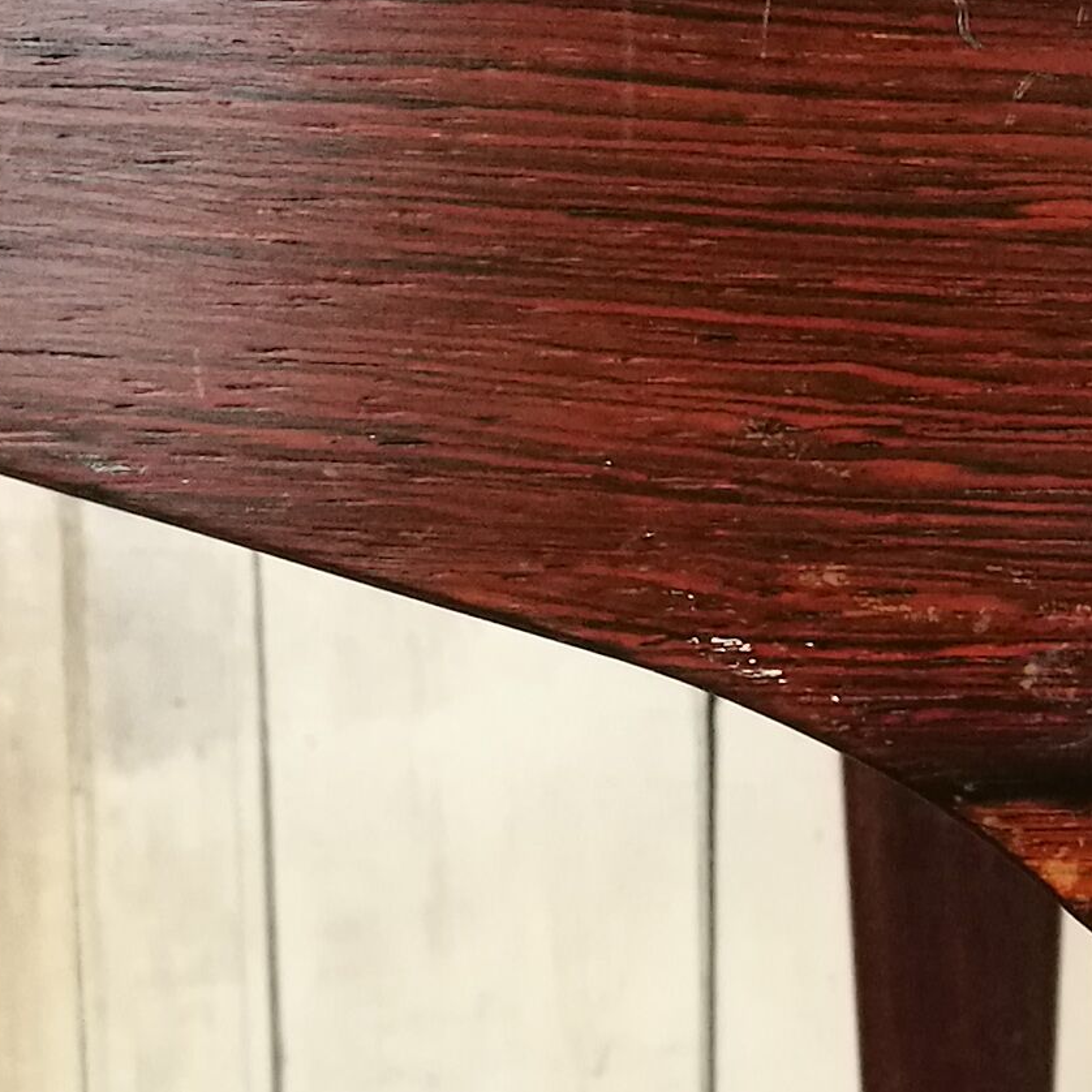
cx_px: 1127
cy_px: 934
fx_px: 3319
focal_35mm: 93
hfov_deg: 18.1
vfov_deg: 18.4
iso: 320
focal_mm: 4.5
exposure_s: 1/30
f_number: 2.2
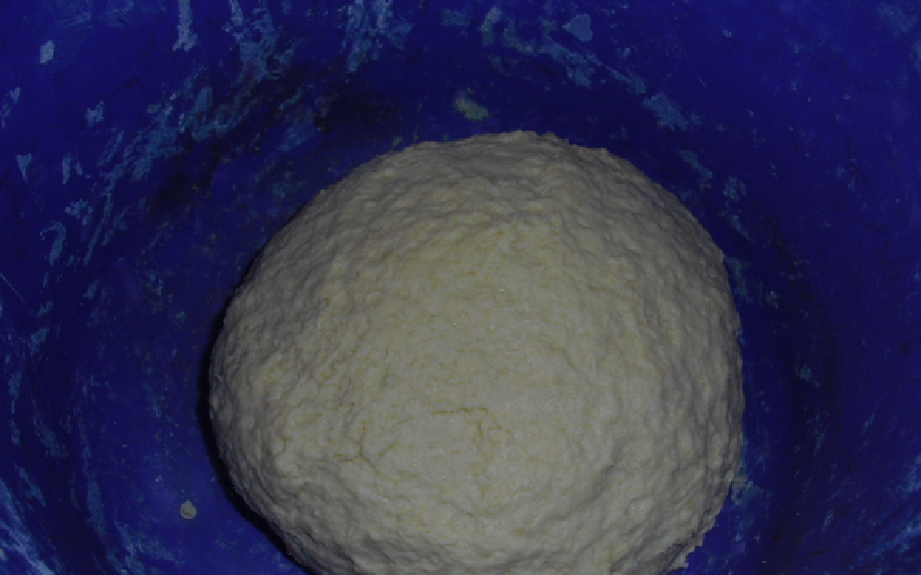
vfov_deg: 31.1
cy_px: 365
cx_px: 456
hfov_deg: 48.2
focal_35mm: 41
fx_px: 1029
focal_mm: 6.3
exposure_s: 1/60
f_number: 3.1
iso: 64
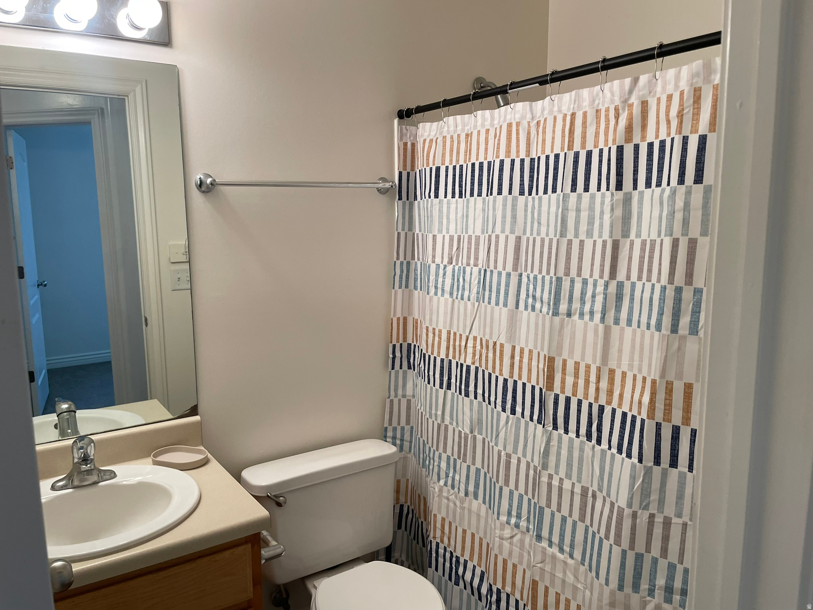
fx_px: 611
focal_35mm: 26
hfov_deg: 67.3
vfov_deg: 53.1
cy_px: 305
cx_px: 406
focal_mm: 4.2
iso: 100
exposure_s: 1/120
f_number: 1.6
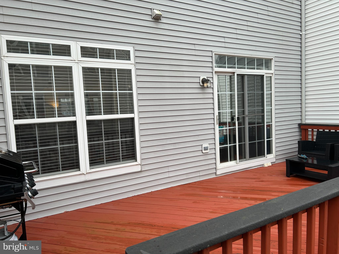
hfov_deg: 67.3
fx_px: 255
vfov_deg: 53.1
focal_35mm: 26
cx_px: 170
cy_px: 127
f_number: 1.5
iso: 50
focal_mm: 5.7
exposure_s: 1/526
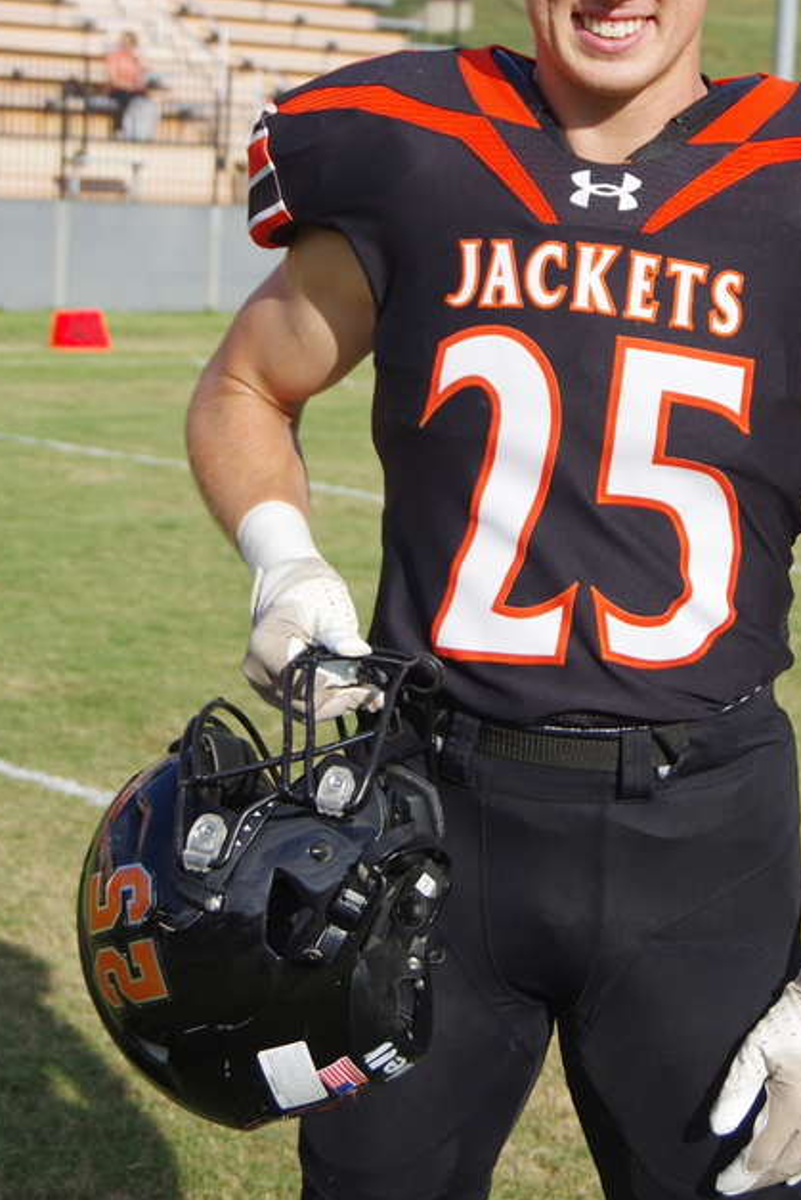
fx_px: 2935
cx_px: 595
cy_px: 317
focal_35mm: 88
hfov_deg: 15.5
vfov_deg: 22.9
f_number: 6.3
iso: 200
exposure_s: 1/1000
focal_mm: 36
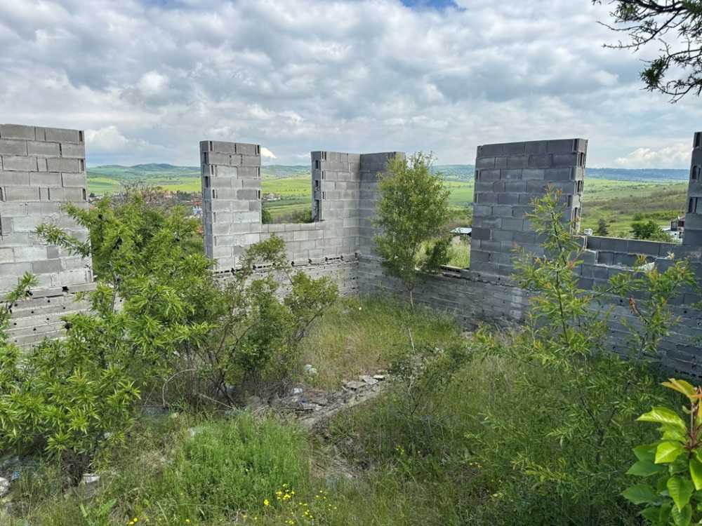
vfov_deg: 56.8
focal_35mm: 24
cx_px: 351
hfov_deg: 71.6
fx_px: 487
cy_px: 263
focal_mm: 6.76
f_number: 1.78
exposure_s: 1/3597
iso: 80
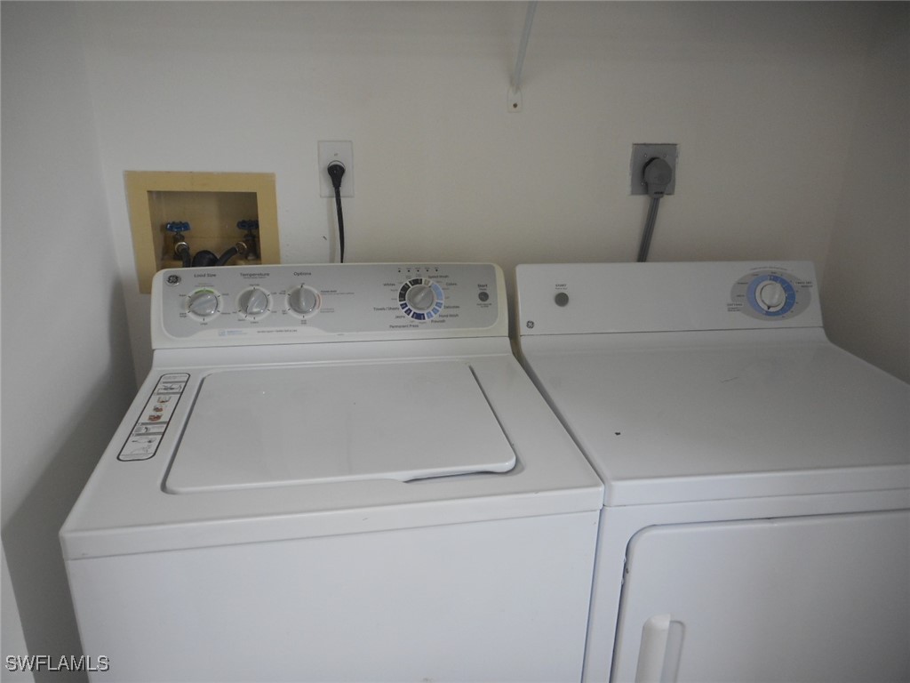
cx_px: 455
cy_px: 342
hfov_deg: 69.4
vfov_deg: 54.9
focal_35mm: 25
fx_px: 657
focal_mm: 4.5
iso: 125
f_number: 3.7
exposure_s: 1/30
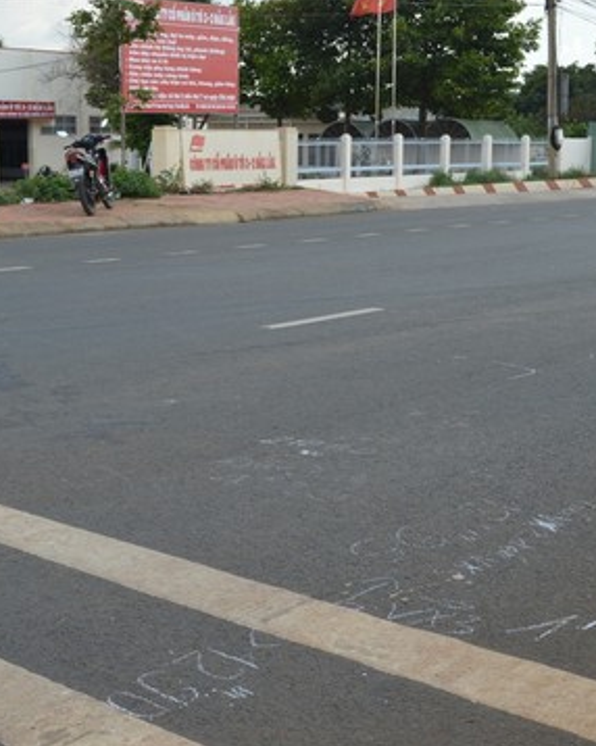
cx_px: 217
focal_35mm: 51
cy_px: 372
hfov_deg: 29.5
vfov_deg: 36.7
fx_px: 1125
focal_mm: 24
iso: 100
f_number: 6.3
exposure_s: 1/160
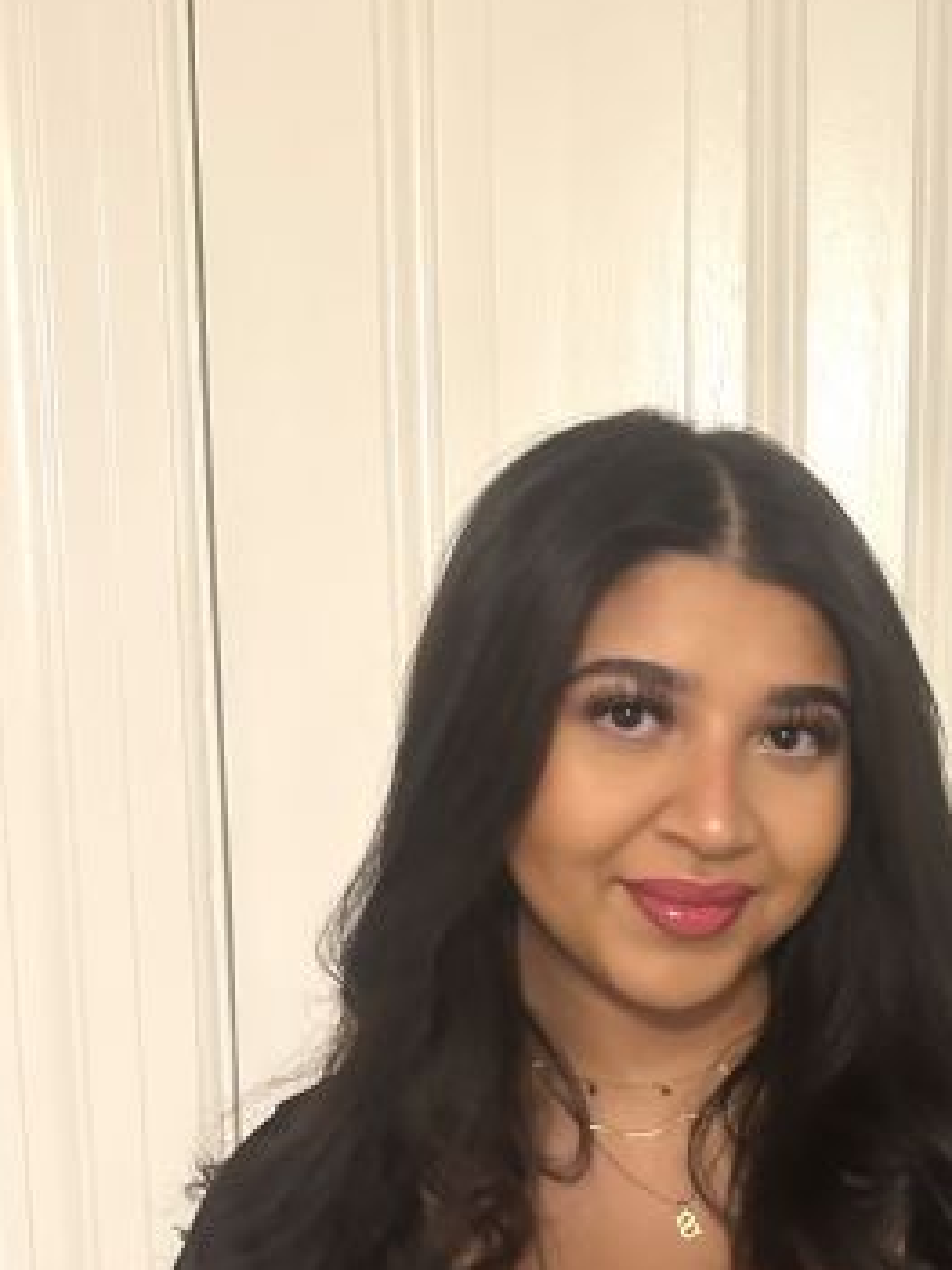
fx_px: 1504
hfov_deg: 33.8
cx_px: 796
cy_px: 886
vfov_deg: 44.8
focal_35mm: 41
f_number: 1.78
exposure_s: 1/25
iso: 1000
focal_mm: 6.86
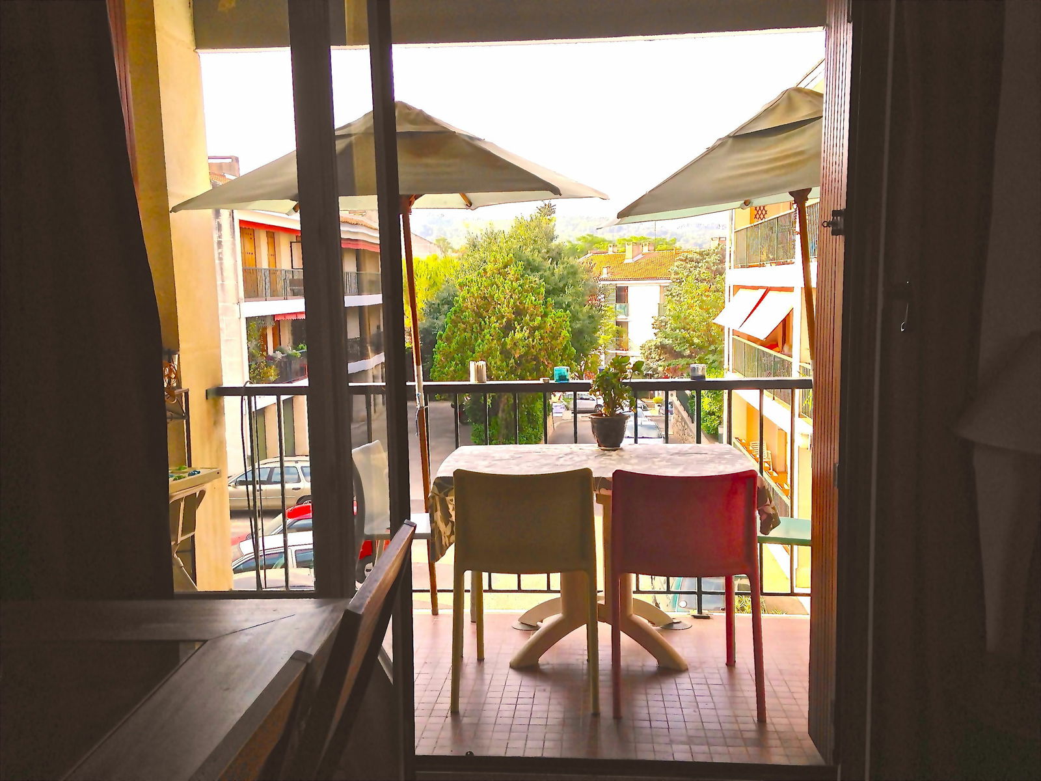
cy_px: 390
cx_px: 520
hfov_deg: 55.4
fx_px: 992
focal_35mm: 33
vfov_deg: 42.9
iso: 50
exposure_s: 1/414
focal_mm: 4.12
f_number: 2.4
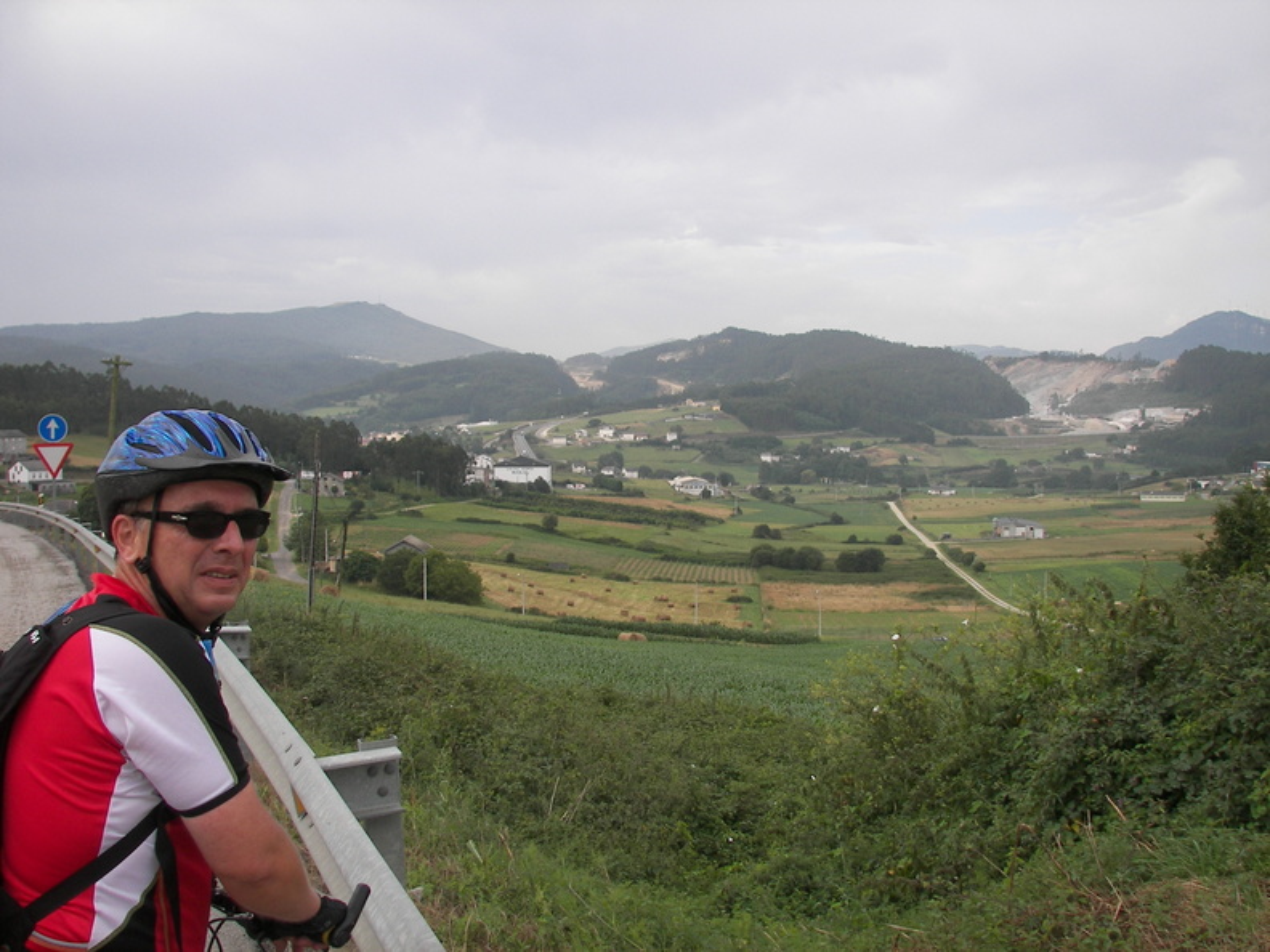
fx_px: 1321
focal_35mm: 36
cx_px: 635
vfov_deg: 39.7
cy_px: 476
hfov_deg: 51.4
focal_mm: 6
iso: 50
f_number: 2.8
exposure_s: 1/250
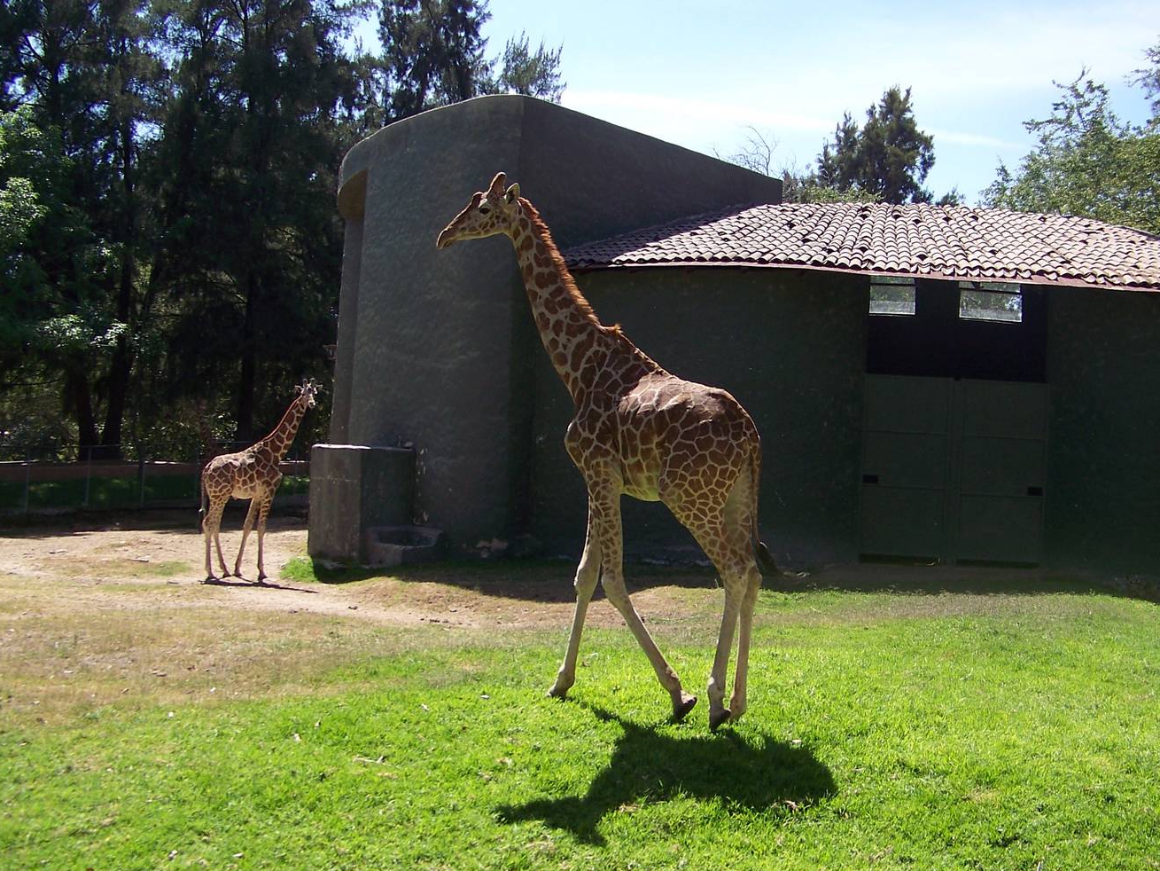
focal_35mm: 44
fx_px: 1475
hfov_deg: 42.9
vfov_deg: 32.9
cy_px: 446
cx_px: 650
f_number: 2.8
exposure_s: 1/640
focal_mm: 5.85
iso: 64
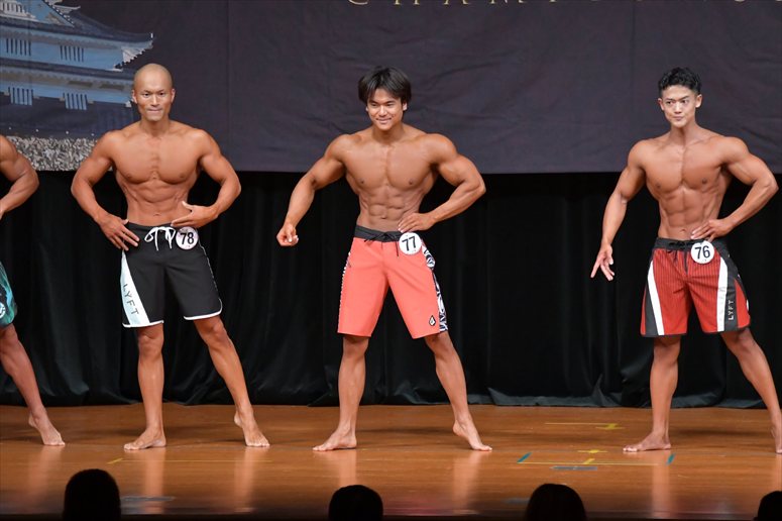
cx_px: 391
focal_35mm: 255
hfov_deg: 8.1
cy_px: 260
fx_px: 5537
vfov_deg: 5.4
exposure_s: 1/400
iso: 5000
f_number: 5.6
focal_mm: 170
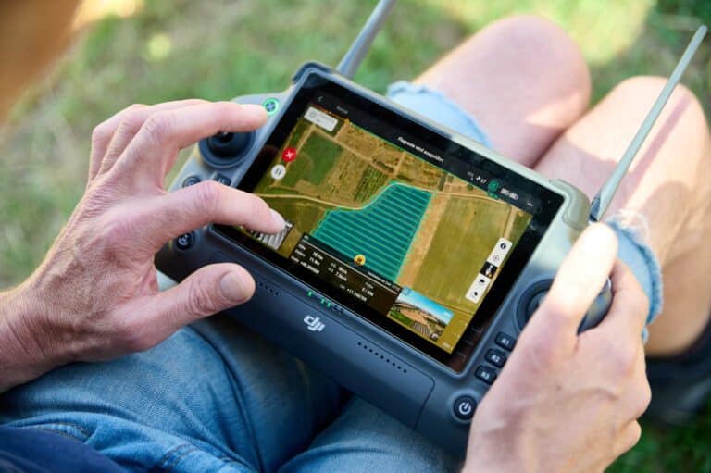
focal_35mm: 65
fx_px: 1283
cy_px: 236
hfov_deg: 31.0
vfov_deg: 20.9
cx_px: 356
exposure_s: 1/500
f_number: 2.8
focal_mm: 65
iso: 400
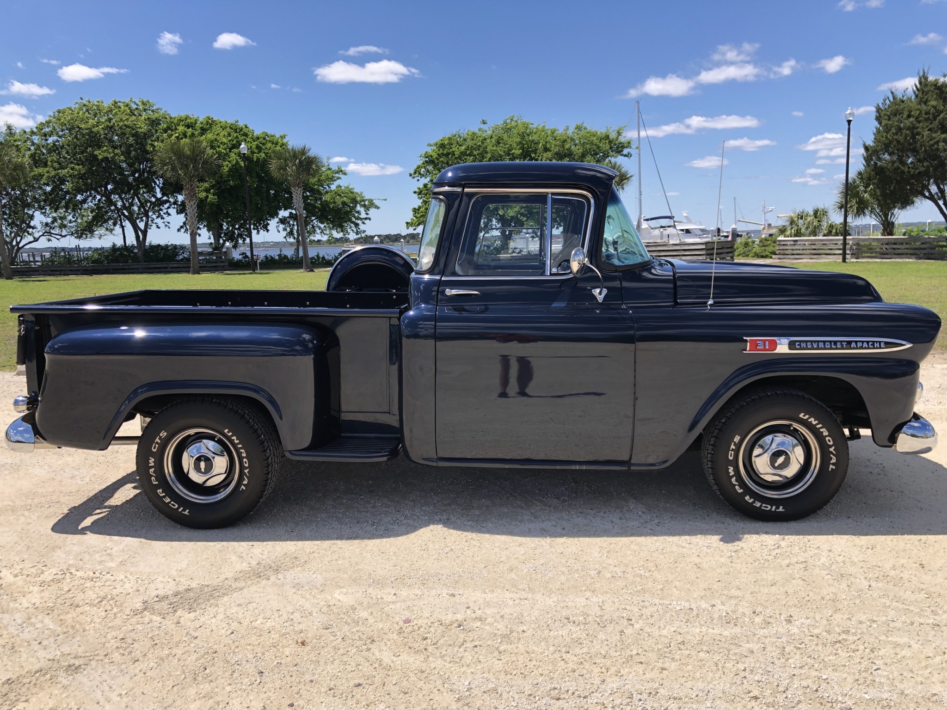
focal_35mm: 28
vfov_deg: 49.7
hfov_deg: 63.4
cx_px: 474
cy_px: 355
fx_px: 766
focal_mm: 4
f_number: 1.8
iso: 20
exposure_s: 1/1567
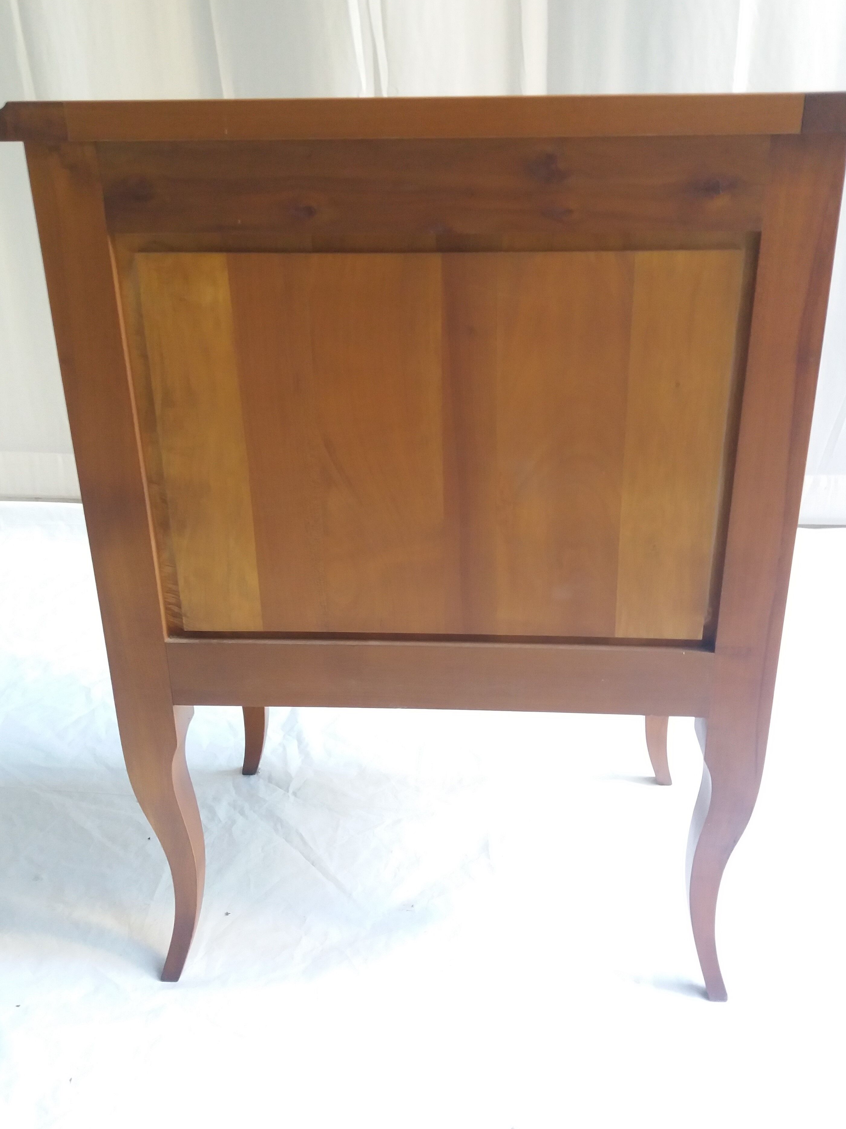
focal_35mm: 31
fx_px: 1010
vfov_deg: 58.4
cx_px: 434
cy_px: 553
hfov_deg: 45.4
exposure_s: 1/20
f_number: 1.9
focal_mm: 3.7
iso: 160
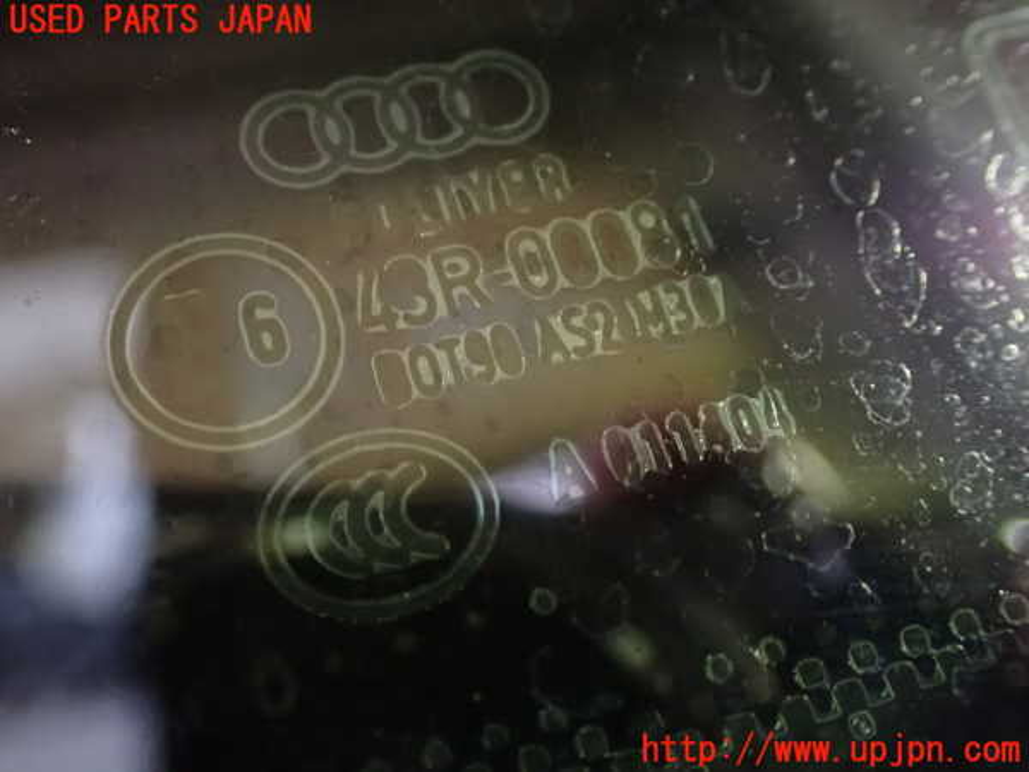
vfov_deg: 32.9
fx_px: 1308
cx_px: 514
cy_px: 386
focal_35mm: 44
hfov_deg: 42.9
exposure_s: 1/13
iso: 1600
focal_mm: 7.84
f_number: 2.9
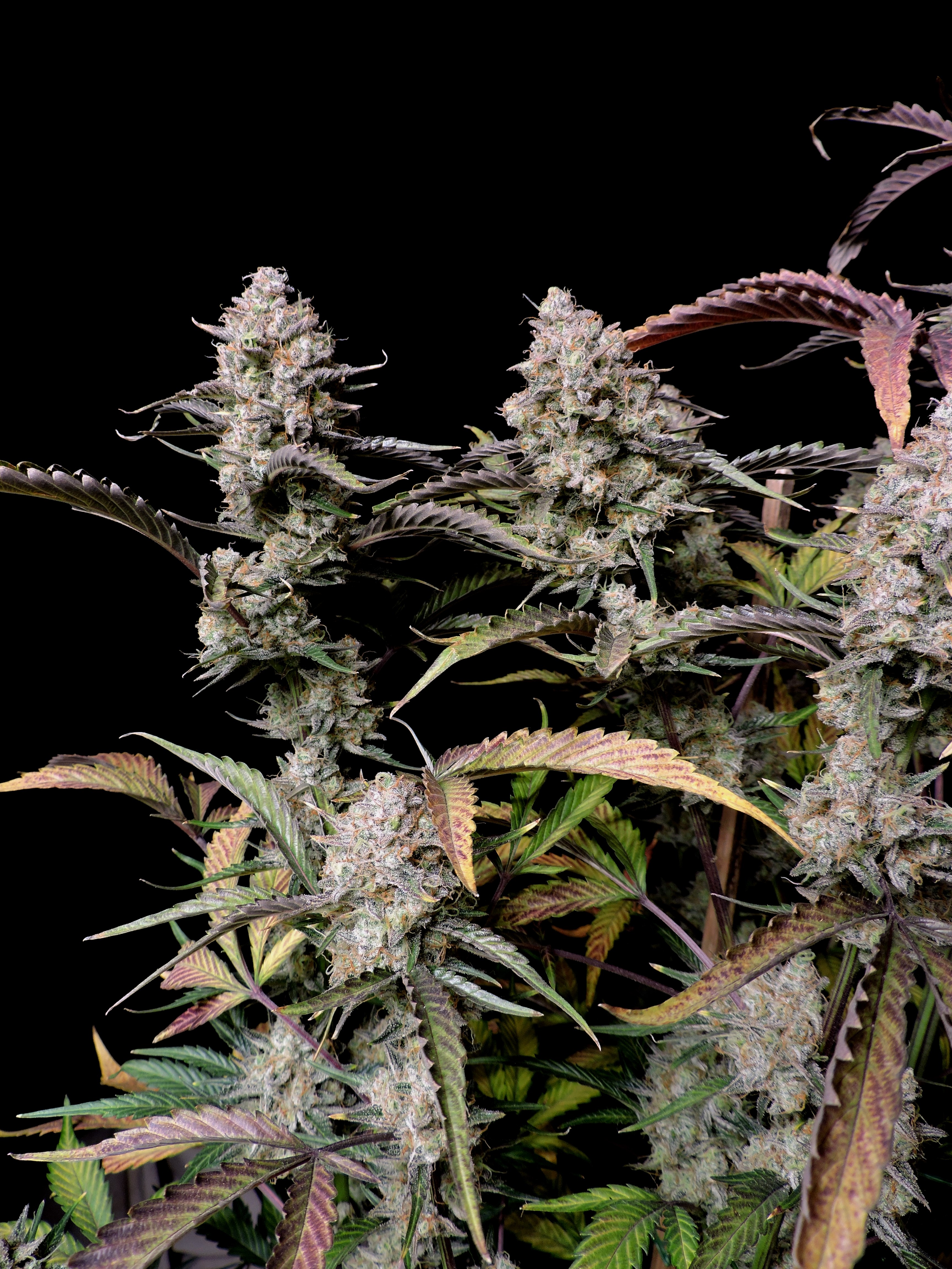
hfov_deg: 56.8
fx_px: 880
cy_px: 634
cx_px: 476
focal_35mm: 24
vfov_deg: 71.6
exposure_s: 1/80
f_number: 3
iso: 100
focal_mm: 4.3
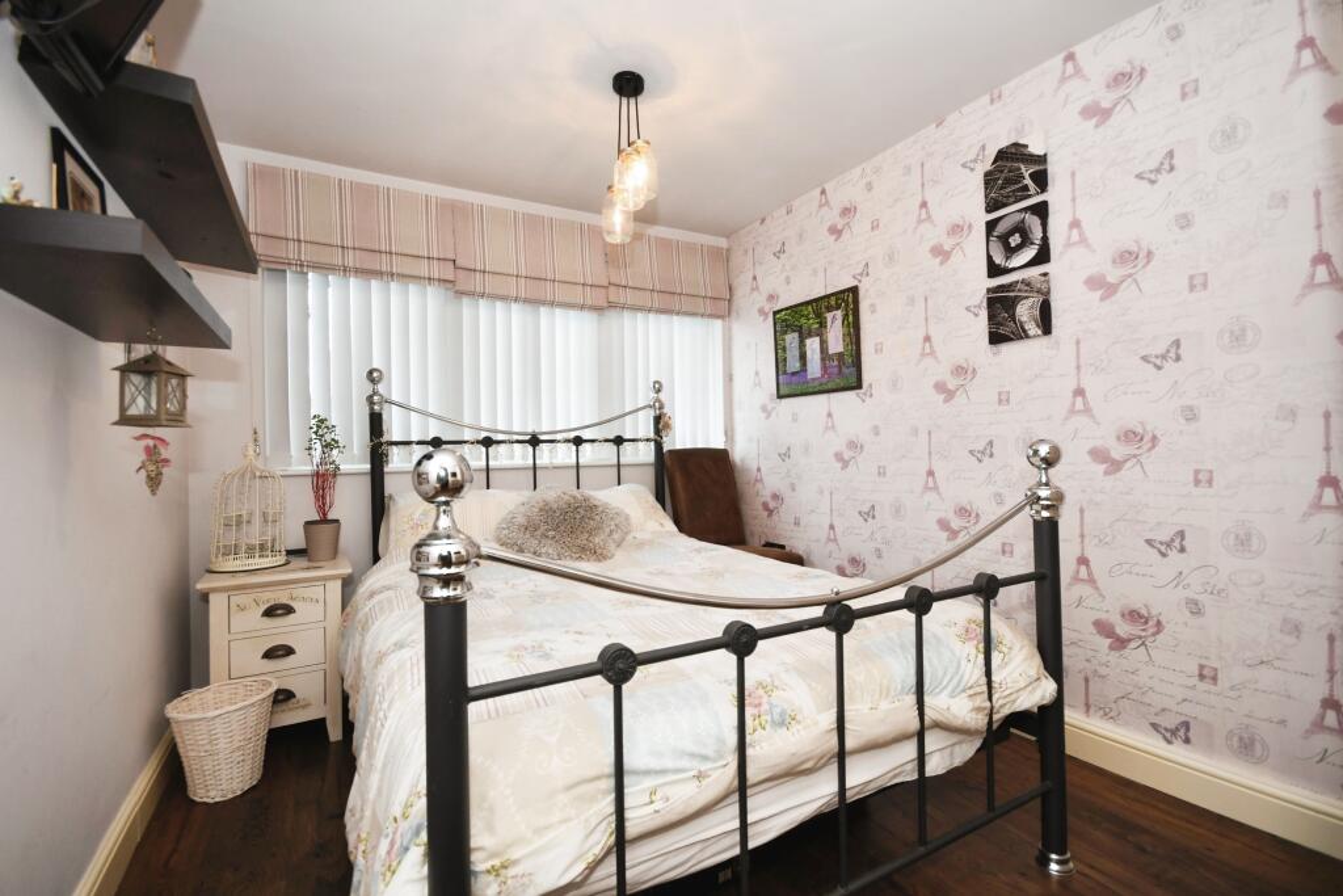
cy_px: 448
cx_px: 672
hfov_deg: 100.4
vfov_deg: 77.3
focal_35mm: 15
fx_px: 560
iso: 400
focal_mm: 10
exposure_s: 1/60
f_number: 8
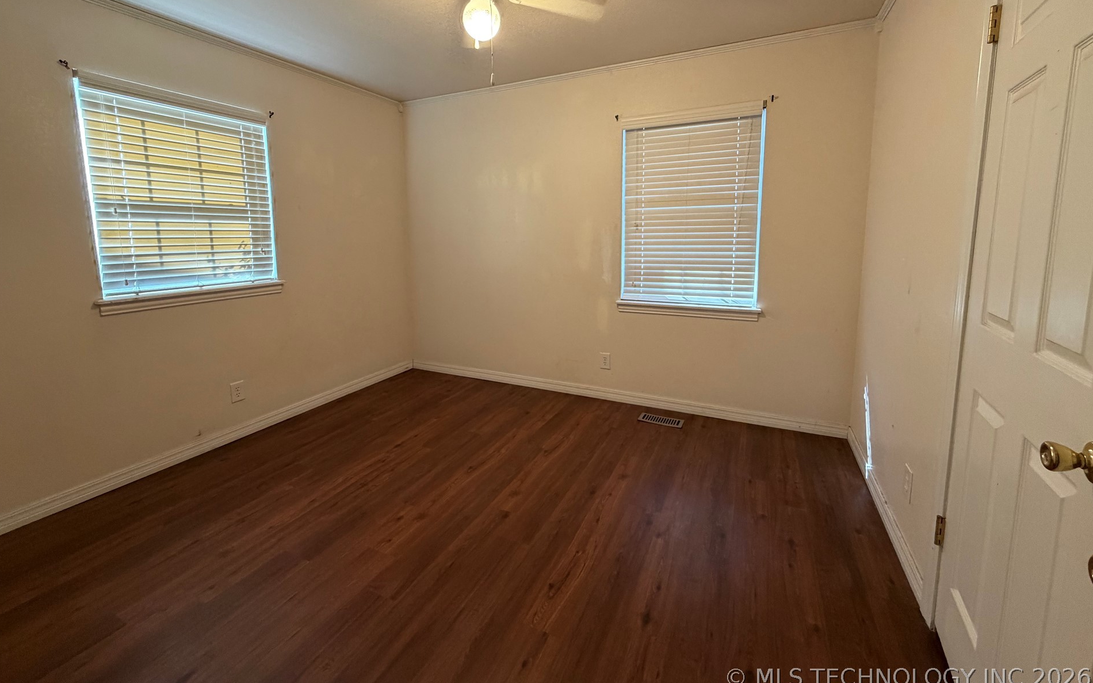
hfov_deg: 101.5
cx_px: 545
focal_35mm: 15
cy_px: 283
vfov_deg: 74.2
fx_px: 447
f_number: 2.2
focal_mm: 2.22
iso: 320
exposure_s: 1/60
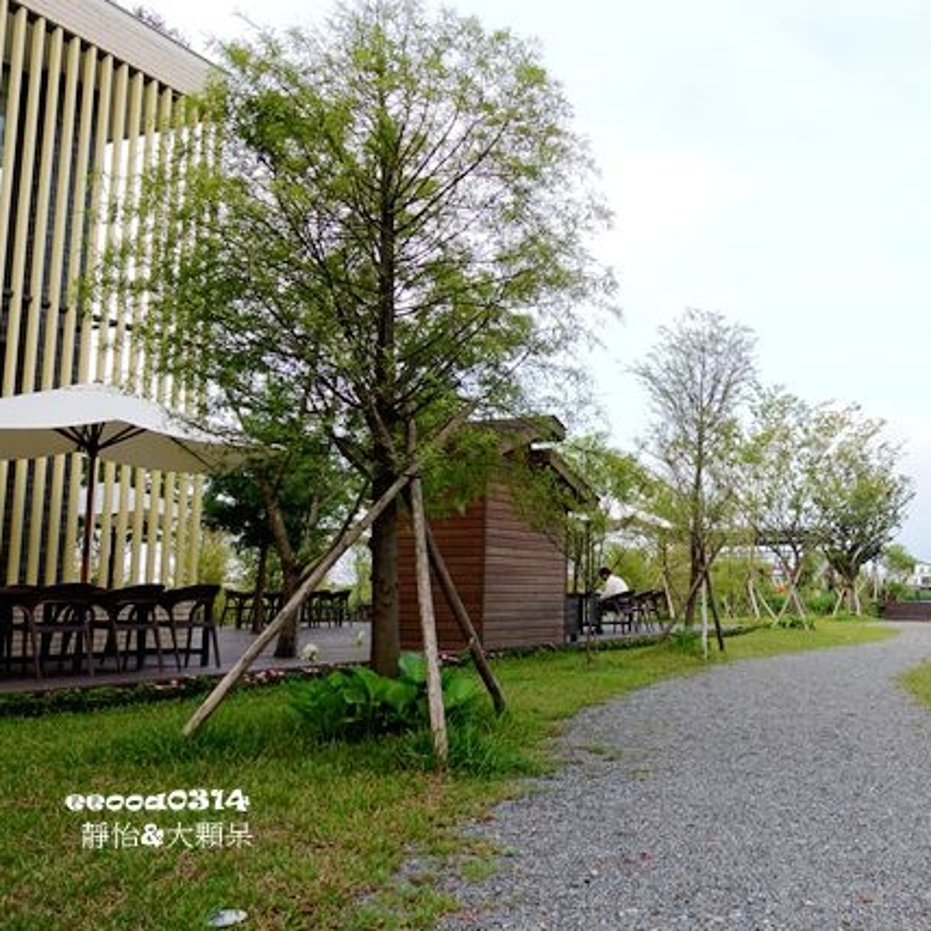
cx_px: 705
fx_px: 943
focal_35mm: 31
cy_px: 469
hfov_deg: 50.3
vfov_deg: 52.5
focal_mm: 8.8
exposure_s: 1/125
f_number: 4
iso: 125
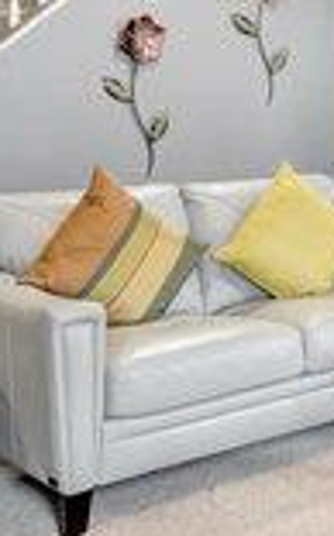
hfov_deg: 16.2
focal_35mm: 68
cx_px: 592
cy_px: 108
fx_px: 994
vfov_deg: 29.6
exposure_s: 1/10
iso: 1250
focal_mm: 16
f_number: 8
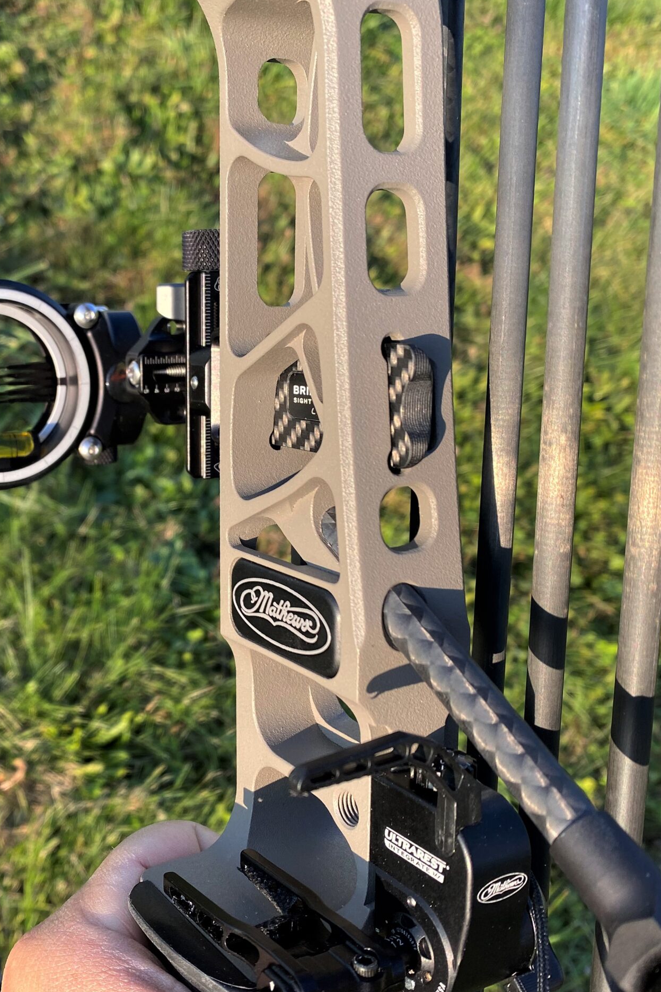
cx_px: 162
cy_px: 506
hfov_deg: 35.1
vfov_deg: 51.9
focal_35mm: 37
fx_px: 1019
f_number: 1.8
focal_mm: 4.25
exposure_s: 1/640
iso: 32
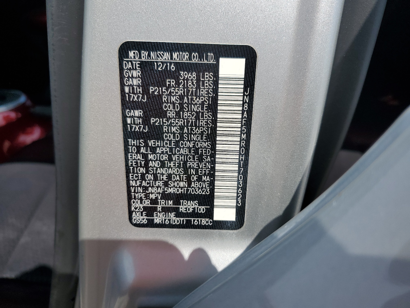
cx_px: 205
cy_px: 154
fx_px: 308
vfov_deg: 53.1
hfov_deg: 67.3
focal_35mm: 26
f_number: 1.5
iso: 50
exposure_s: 1/5000
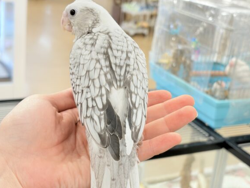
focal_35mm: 58
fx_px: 419
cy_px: 84
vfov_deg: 25.2
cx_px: 138
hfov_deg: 33.2
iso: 40
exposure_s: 1/50
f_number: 1.6
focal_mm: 5.96
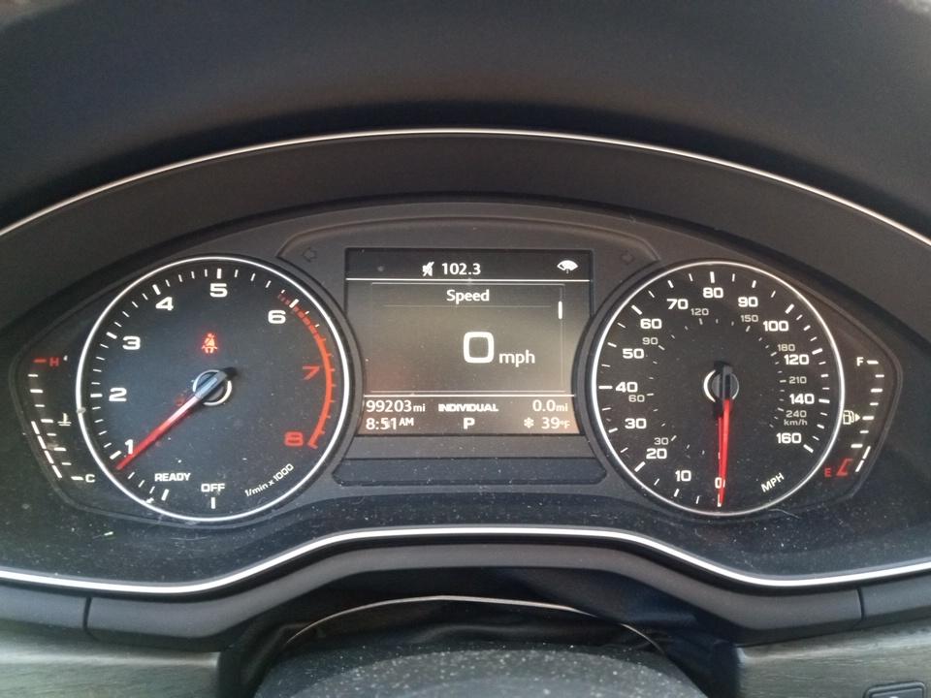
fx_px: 753
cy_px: 349
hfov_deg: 63.4
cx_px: 466
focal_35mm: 28
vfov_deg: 49.7
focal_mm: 3.71
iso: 511
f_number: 2.2
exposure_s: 1/33.3
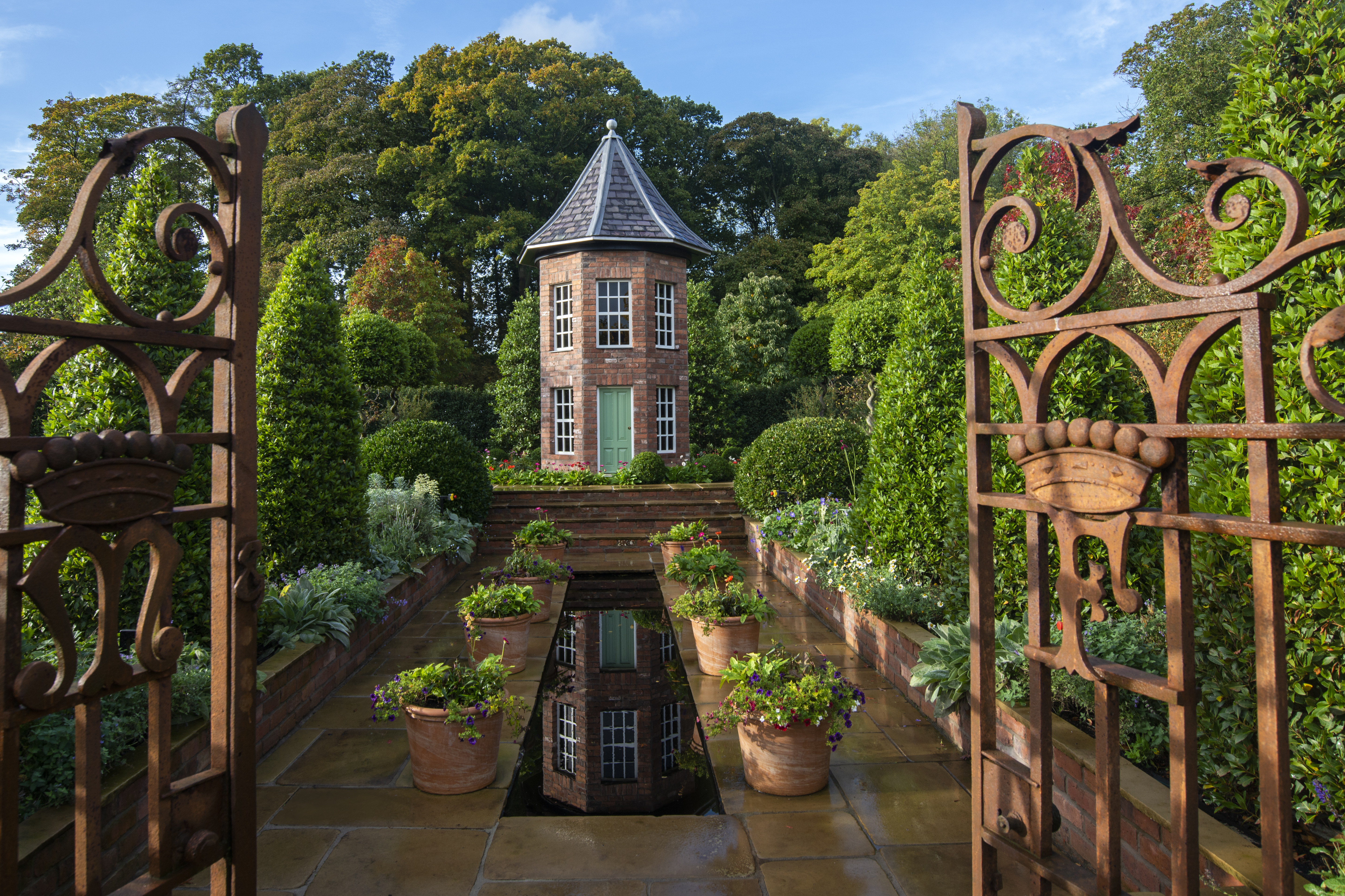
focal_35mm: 23
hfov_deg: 76.0
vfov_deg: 54.5
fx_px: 859
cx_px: 622
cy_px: 338
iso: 250
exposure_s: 1/160
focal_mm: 18
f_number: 9
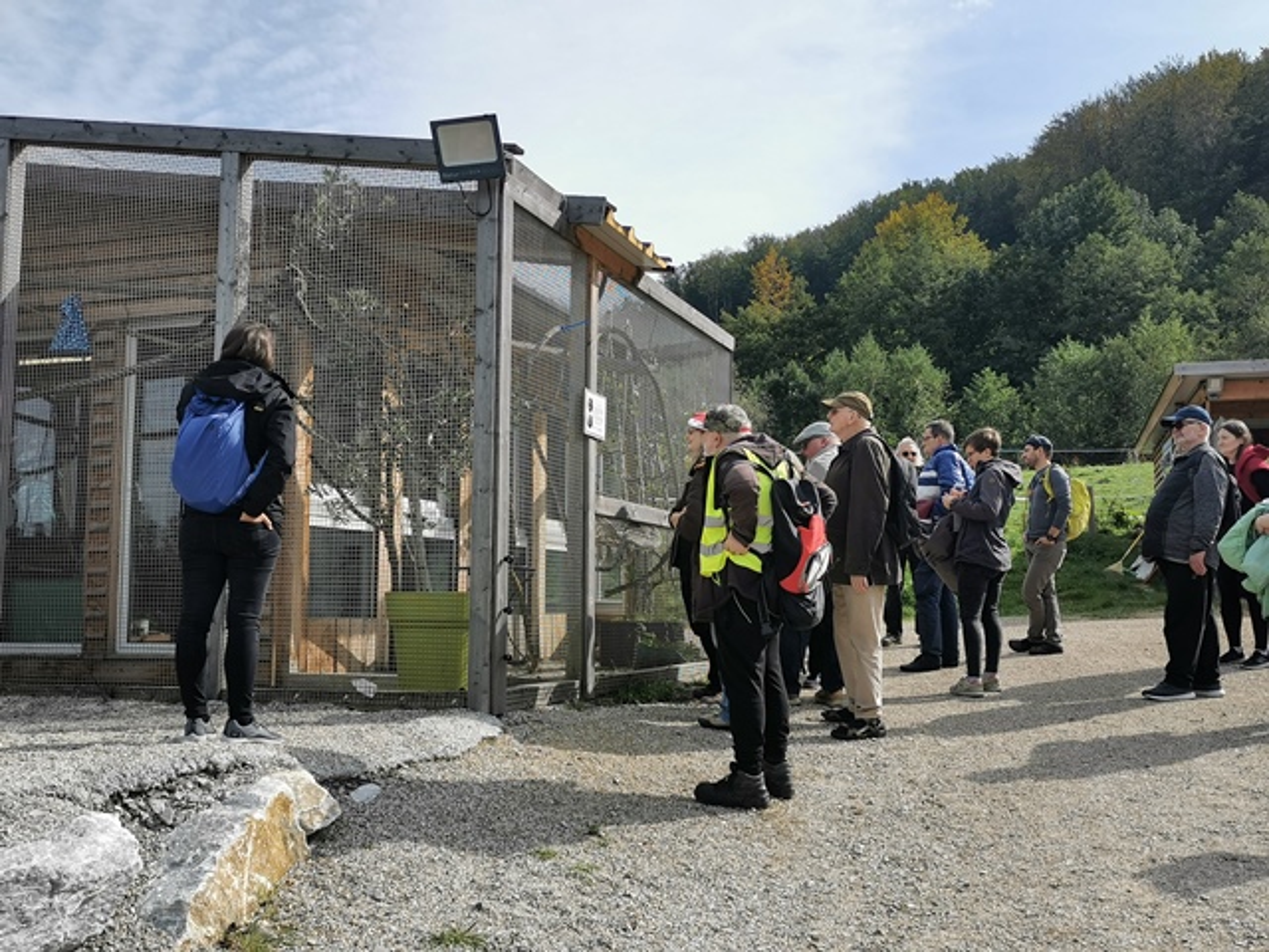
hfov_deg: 52.6
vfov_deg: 40.7
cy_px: 476
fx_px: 1283
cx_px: 634
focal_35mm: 35
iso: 50
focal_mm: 5.58
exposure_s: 1/2653
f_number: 1.8
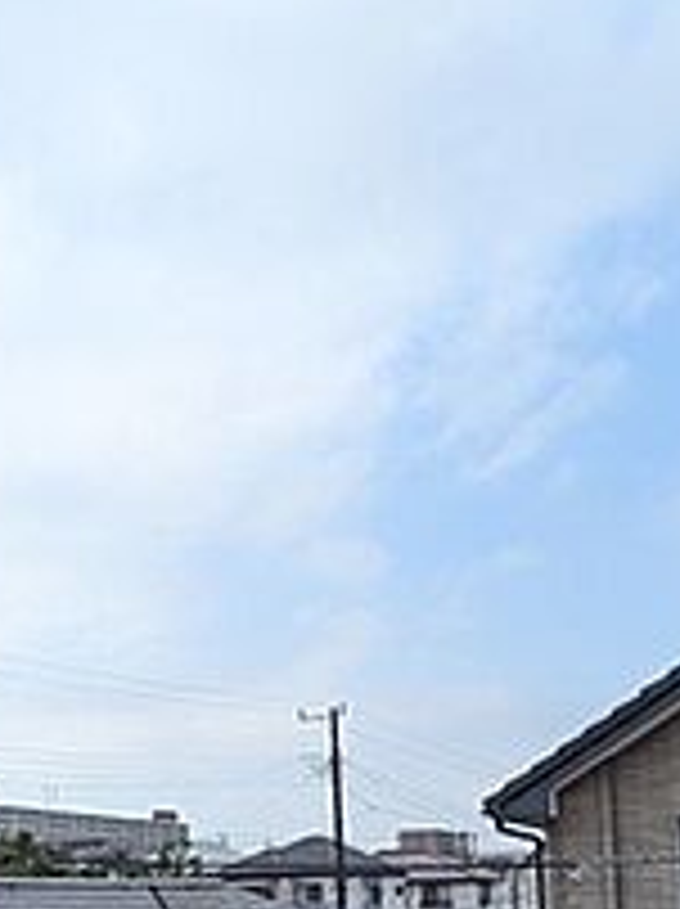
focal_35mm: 43
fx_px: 1129
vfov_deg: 41.3
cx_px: 320
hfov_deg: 33.5
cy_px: 776
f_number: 2.2
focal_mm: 1.83
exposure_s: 1/982
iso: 50
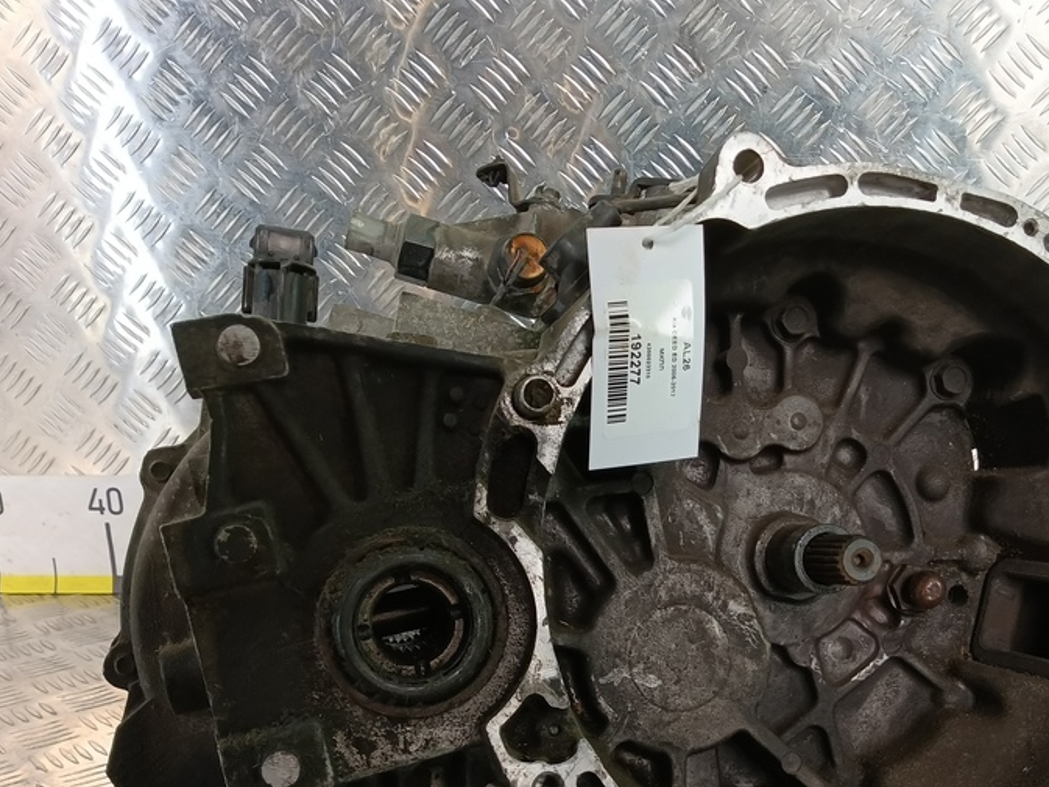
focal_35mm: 35
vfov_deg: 39.9
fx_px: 1061
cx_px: 684
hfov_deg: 51.8
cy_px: 561
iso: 84
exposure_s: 1/50
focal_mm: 4.11
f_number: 1.6
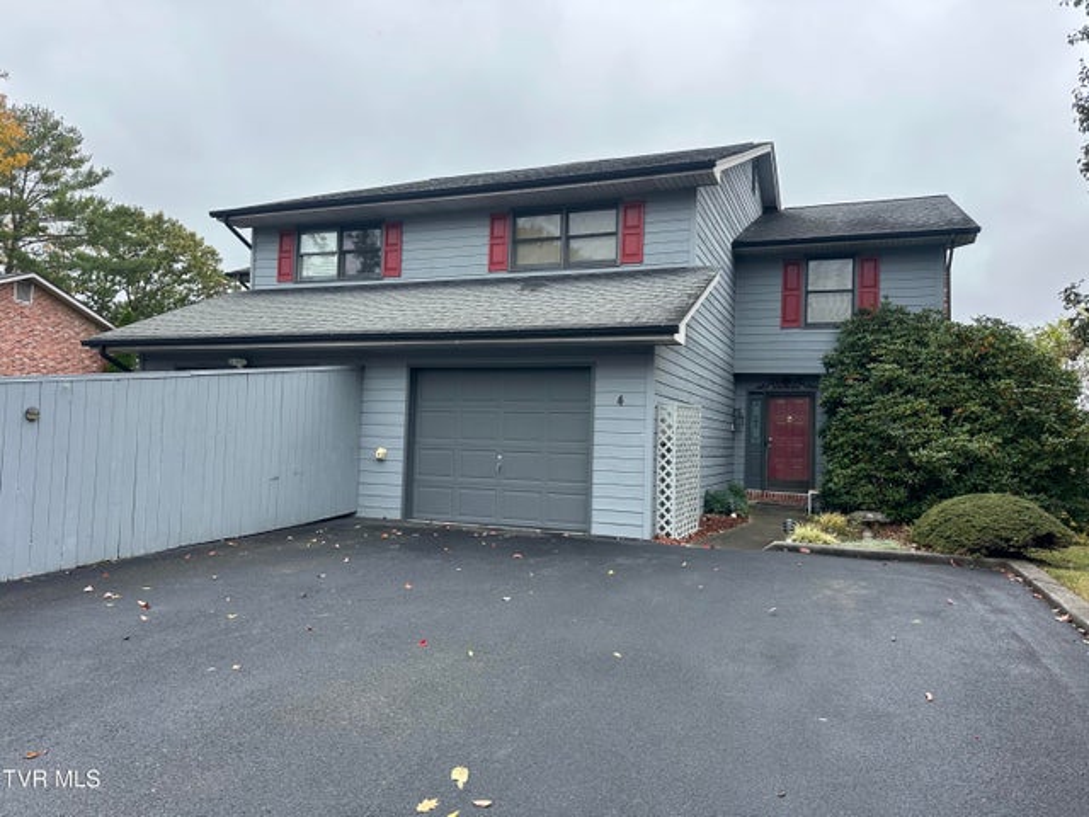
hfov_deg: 71.6
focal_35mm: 24
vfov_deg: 56.8
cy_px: 408
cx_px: 544
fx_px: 755
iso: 80
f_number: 1.78
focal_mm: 6.86
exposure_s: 1/971
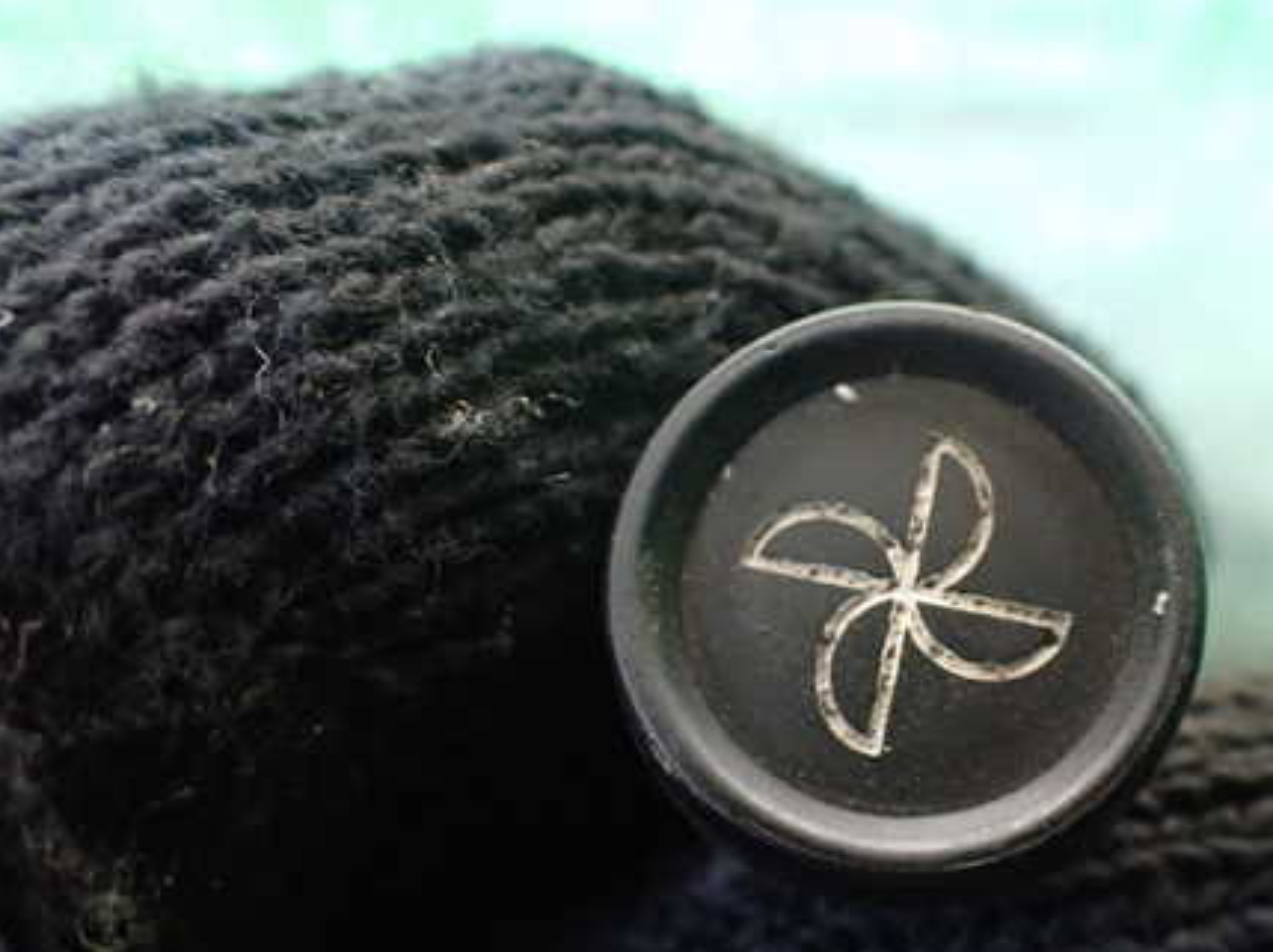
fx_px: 1543
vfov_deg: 34.2
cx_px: 884
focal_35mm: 42
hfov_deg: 44.0
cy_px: 543
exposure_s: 1/30
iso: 800
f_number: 2.3
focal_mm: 5.4
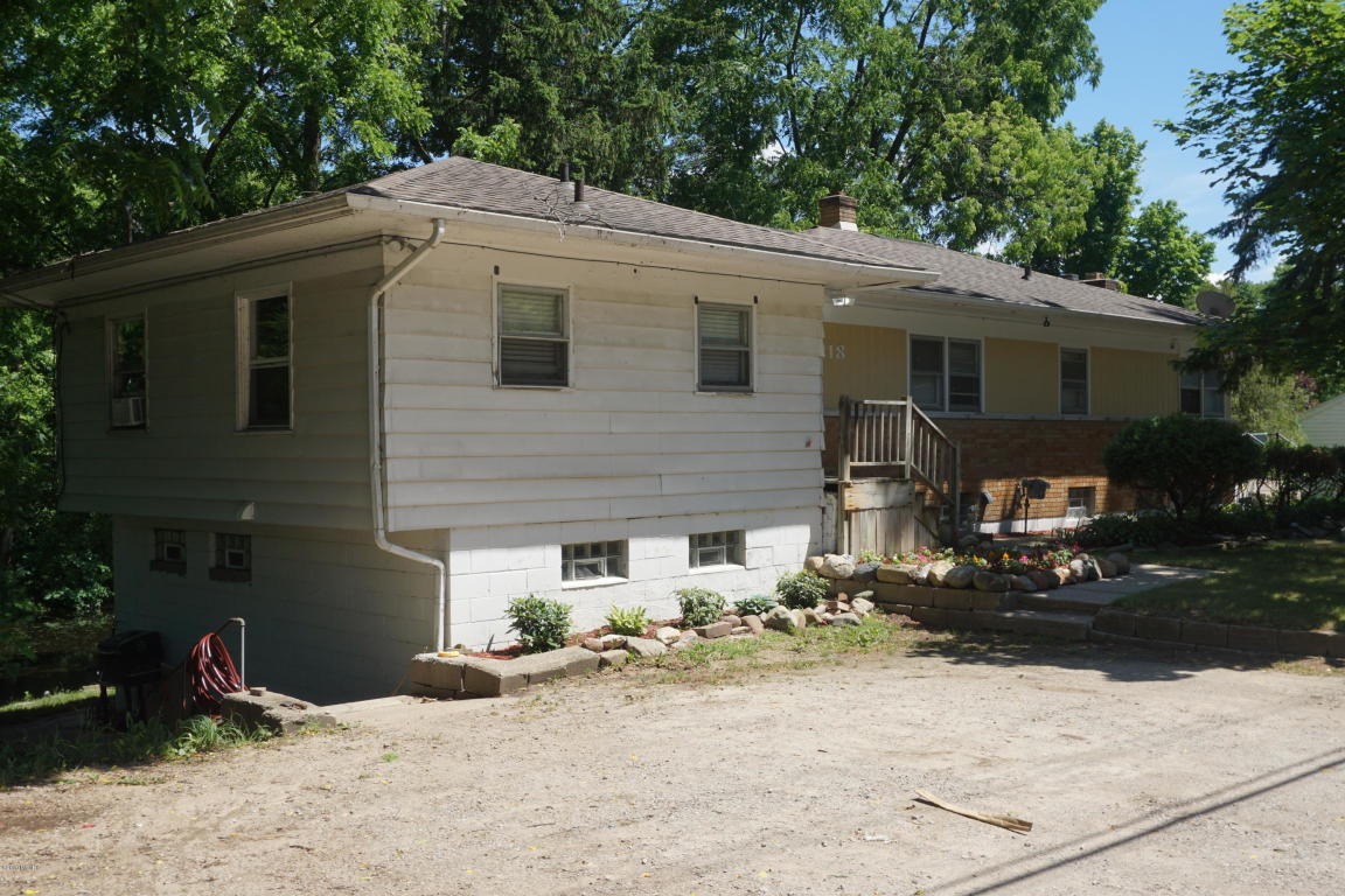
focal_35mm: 36
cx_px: 672
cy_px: 448
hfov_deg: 53.1
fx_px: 1345
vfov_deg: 36.9
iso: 200
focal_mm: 24
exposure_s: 1/125
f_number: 14
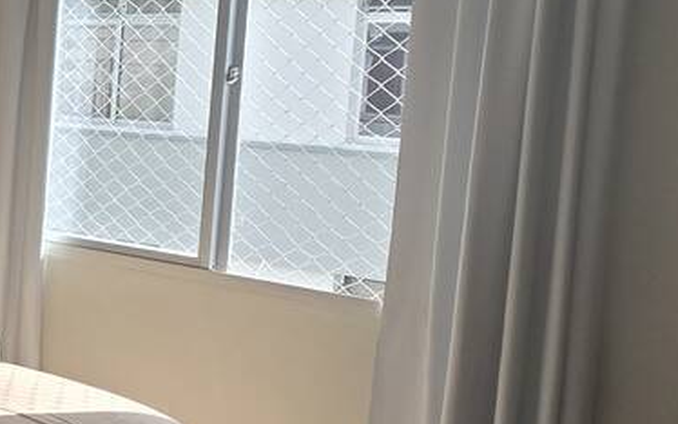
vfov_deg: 24.3
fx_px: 980
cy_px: 147
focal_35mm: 53
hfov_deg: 25.3
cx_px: -412
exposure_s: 1/551
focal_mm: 2.2
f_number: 1.9
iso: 40
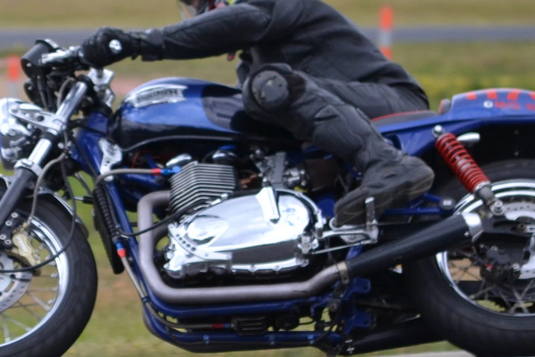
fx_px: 8089
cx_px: 140
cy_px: 188
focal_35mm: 544
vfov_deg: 2.5
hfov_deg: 3.8
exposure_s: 1/1250
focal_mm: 135
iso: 400
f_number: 5
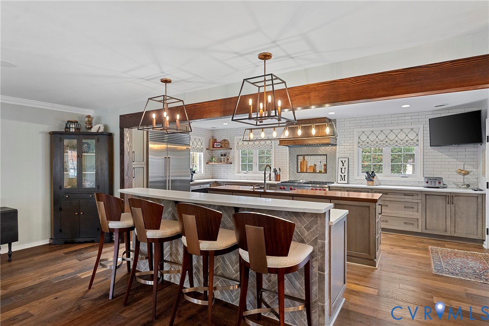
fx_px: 258
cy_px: 163
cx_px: 244
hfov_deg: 86.9
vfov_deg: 64.6
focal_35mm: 19
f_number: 8
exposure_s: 1/1.25
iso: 800
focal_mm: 19
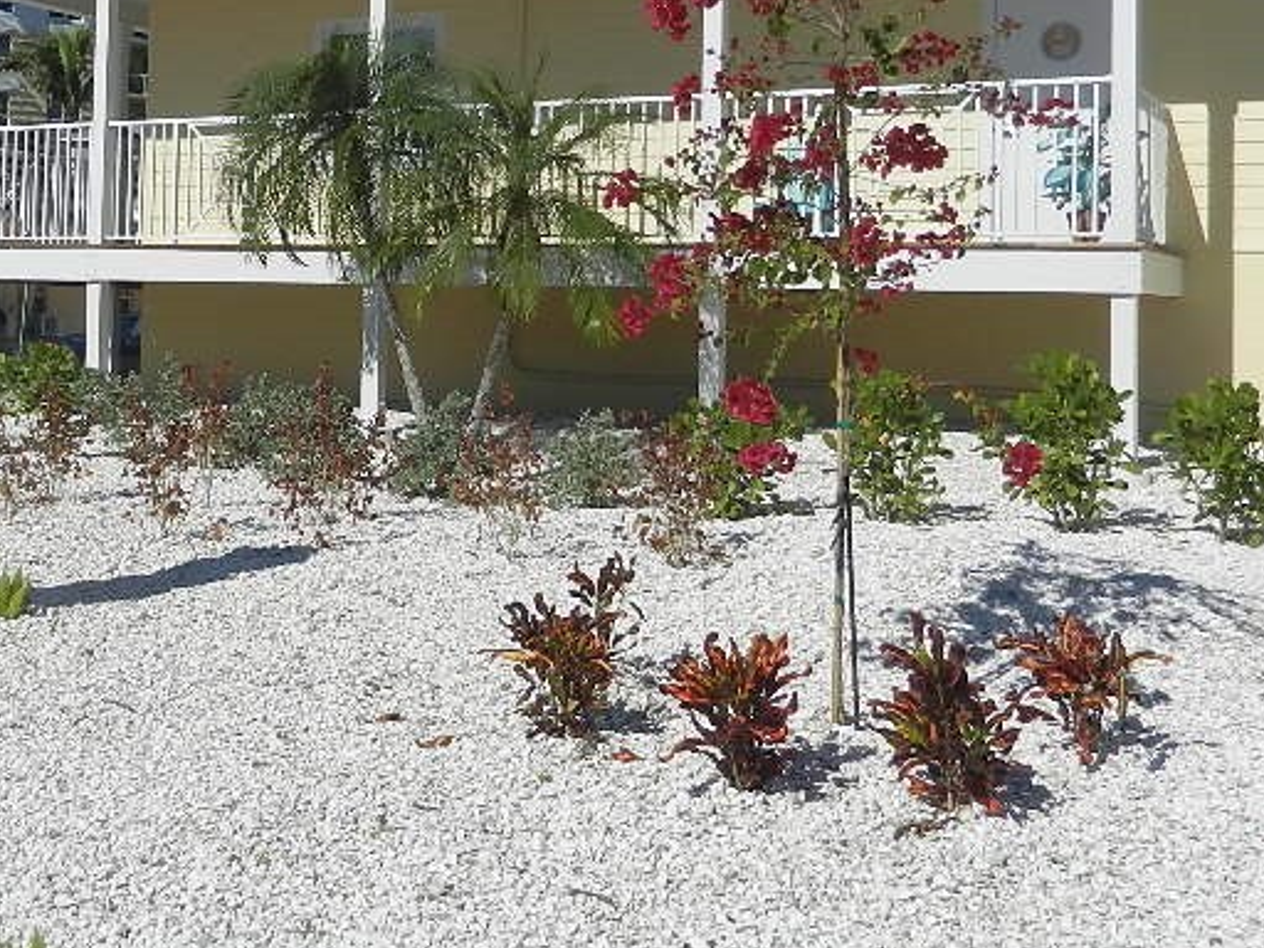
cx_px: 336
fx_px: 1826
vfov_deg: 28.7
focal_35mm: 50
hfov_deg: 37.4
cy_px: 249
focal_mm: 4.5
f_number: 7
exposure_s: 1/1000
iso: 160
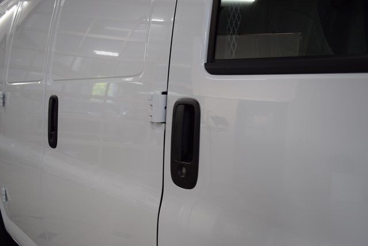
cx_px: 184
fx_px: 337
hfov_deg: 57.2
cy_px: 123
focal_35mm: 33
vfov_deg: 40.0
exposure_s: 1/80
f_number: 4
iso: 400
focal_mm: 22
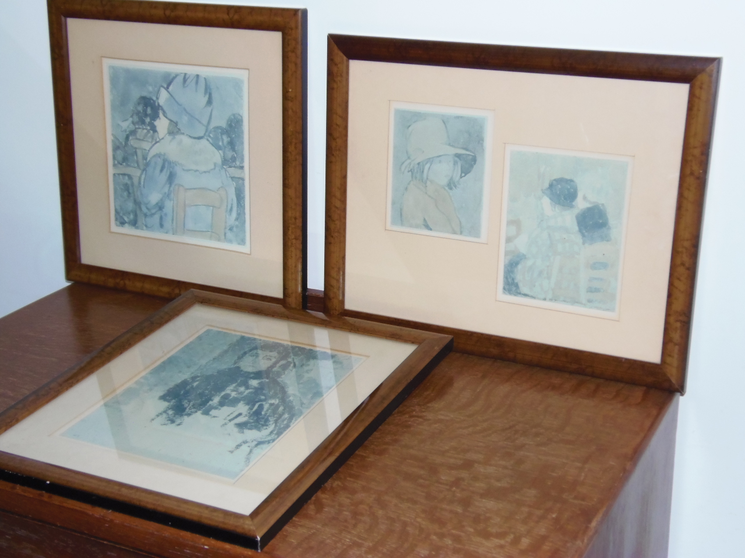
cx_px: 372
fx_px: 1055
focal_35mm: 49
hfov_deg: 38.9
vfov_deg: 29.7
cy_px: 279
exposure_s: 1/15
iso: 200
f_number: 3.8
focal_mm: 9.1
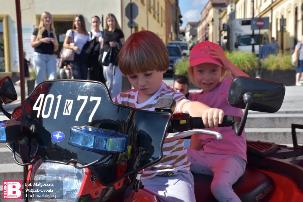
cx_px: 152
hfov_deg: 29.9
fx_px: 568
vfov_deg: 20.2
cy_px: 101
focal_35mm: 68
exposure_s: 1/400
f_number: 10
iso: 200
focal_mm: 45
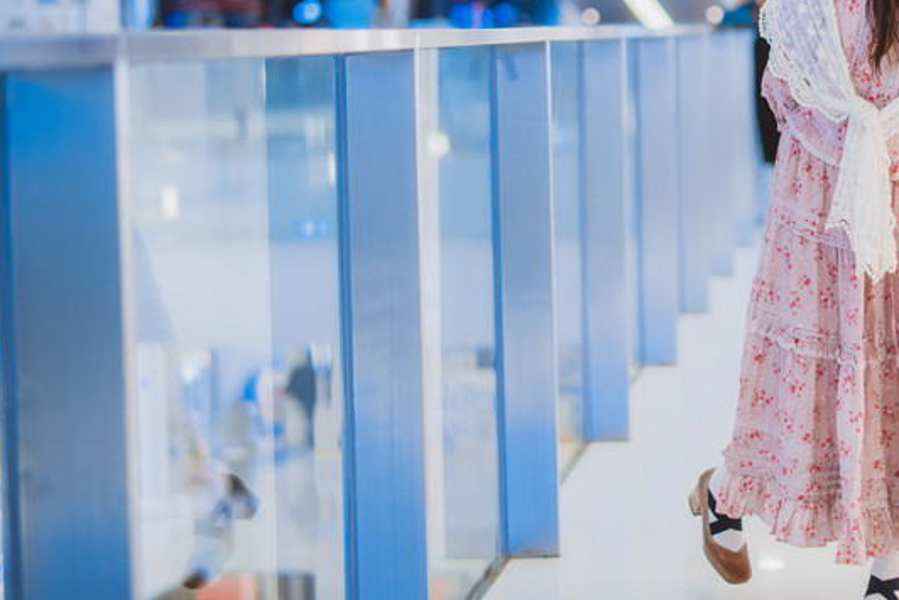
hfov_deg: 21.2
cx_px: 813
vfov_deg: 14.5
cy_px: 109
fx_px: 2348
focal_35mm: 94
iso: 640
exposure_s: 1/200
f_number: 1.4
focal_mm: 50
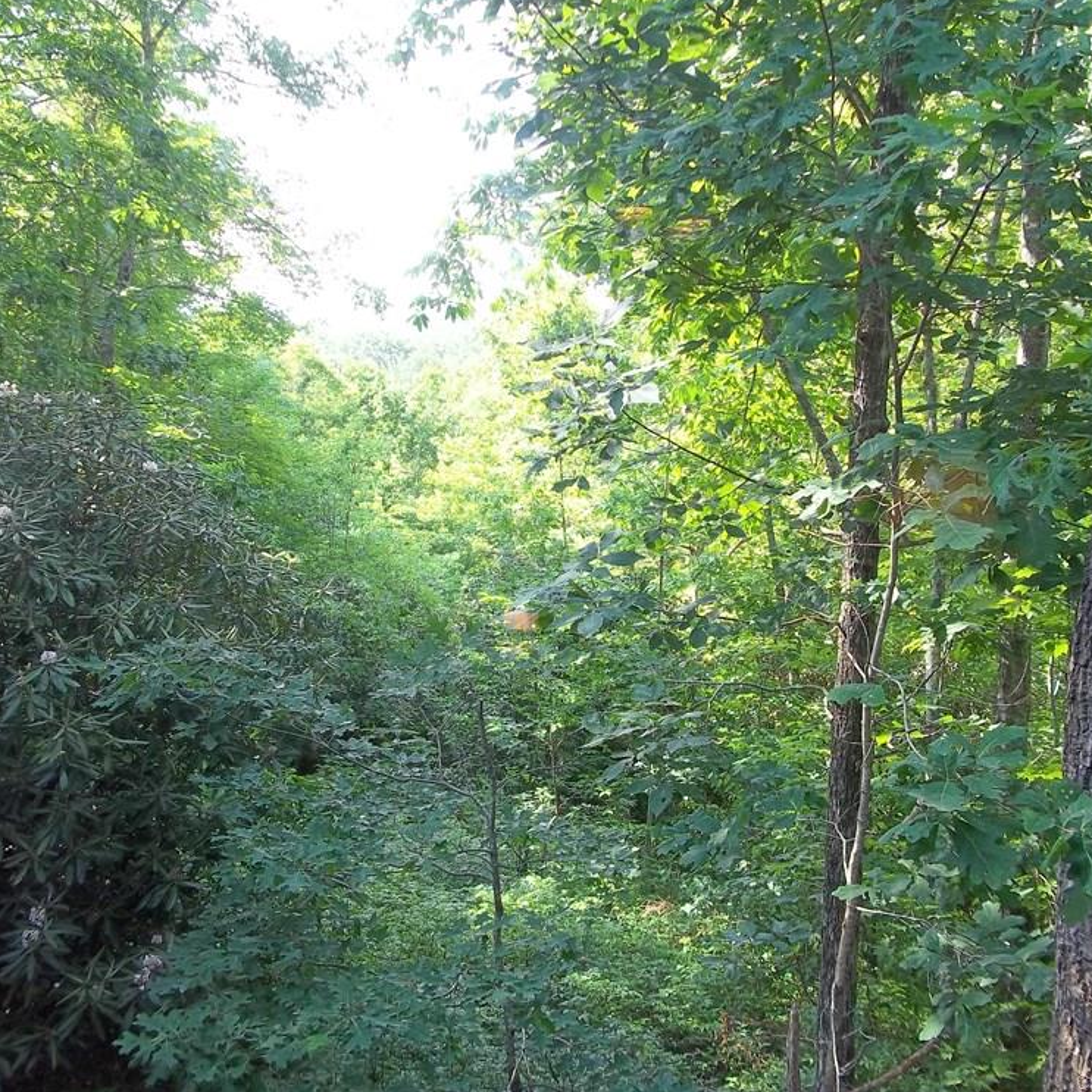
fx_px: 1392
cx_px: 492
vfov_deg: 42.8
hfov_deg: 42.8
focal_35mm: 39
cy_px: 532
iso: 80
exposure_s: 1/60
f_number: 2.9
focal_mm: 5.7
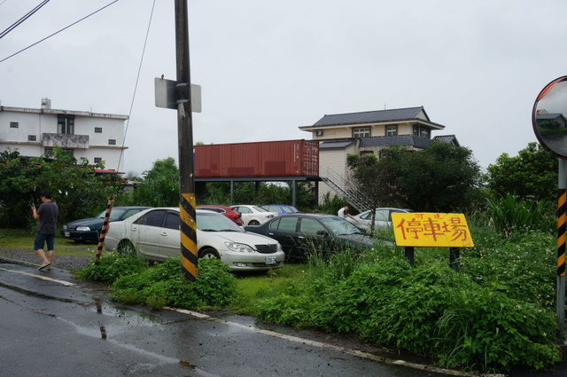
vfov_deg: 36.8
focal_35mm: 36
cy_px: 188
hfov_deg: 53.2
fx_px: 566
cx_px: 284
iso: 200
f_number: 16
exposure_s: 1/125
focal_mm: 24
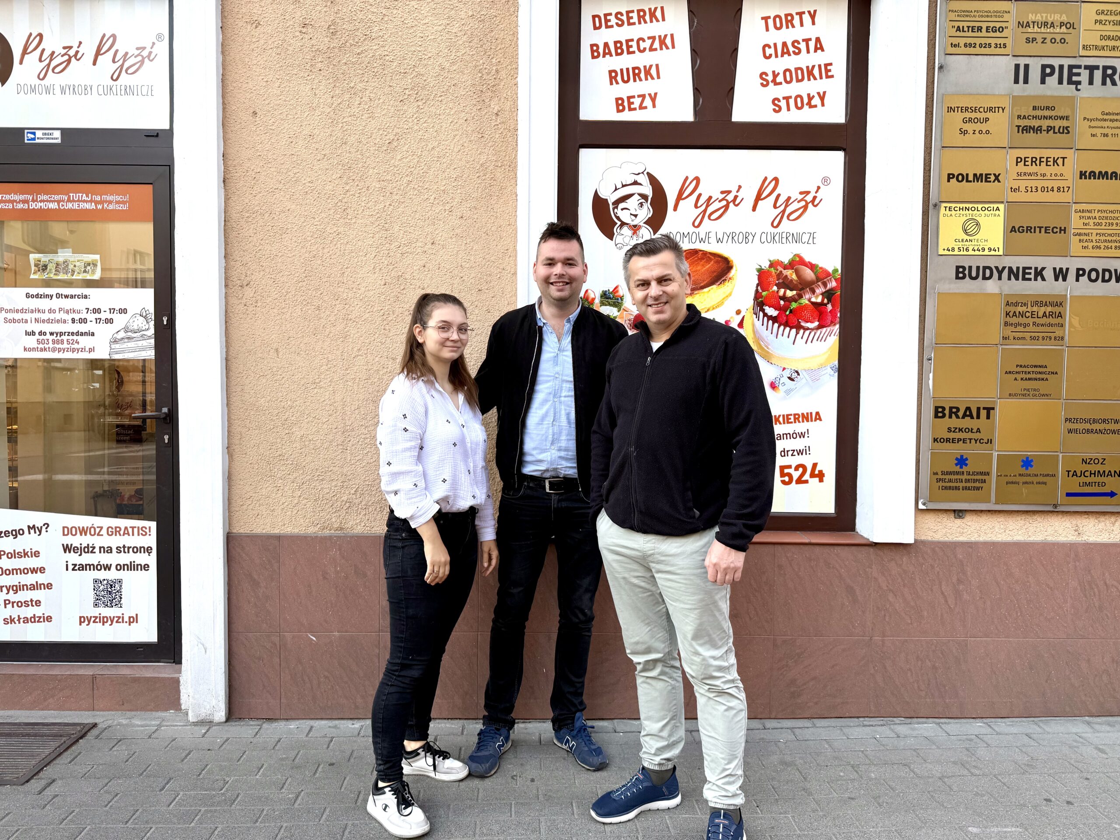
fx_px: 777
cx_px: 560
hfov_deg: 71.6
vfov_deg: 56.8
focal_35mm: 24
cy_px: 420
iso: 64
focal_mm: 6.76
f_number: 1.78
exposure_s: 1/270
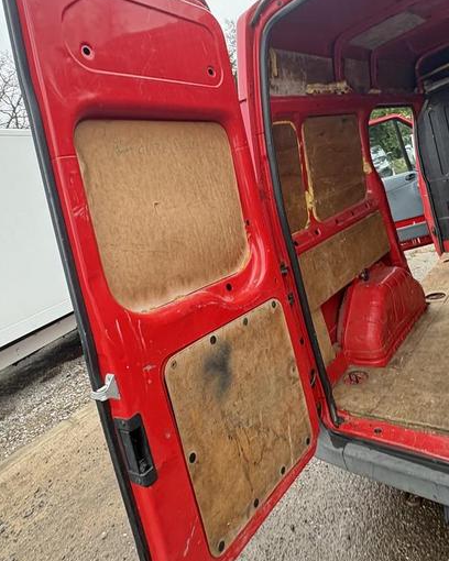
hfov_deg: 58.7
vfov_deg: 69.8
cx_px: 238
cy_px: 234
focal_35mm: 24
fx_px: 399
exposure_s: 1/136
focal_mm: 2.22
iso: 80
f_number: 2.2
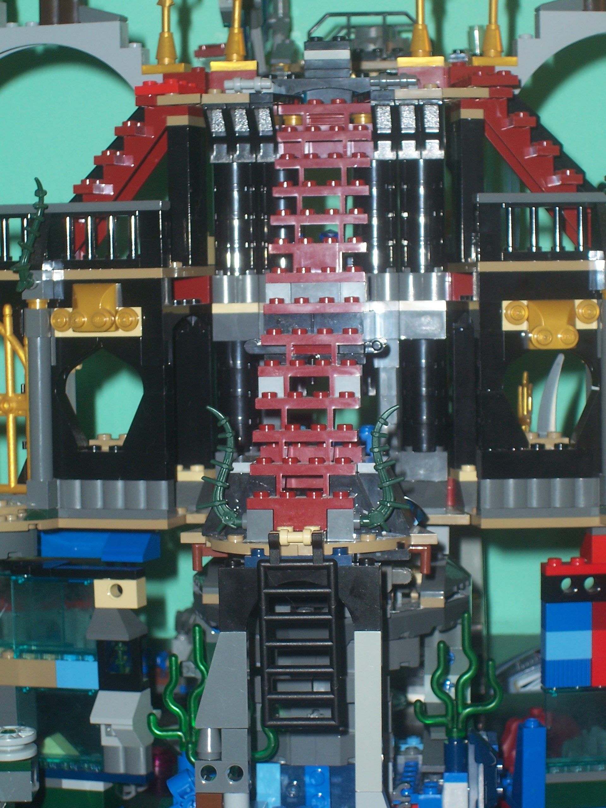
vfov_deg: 19.3
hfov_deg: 14.5
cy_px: 404
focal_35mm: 102
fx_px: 2381
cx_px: 303
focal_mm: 16.8
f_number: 4.6
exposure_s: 1/90
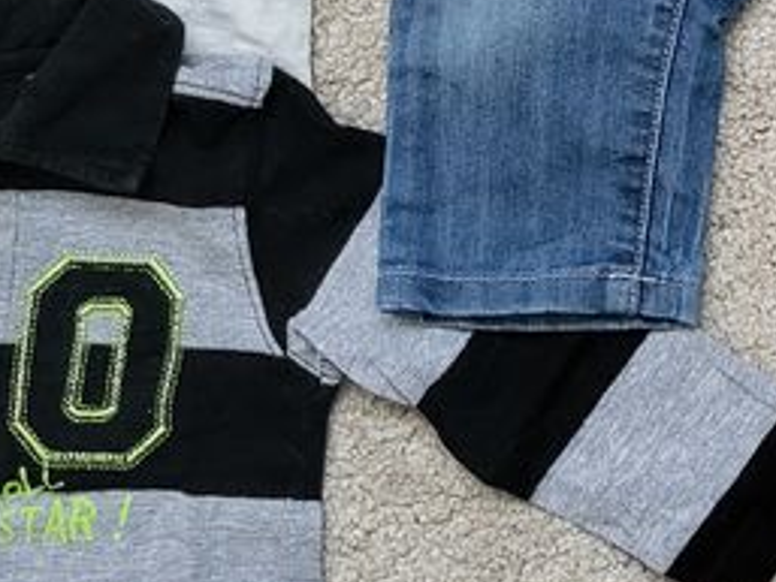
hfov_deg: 18.6
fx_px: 2265
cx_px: 870
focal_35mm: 101
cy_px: 21
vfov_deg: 14.5
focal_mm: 5.4
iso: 640
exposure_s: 1/50
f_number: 1.8
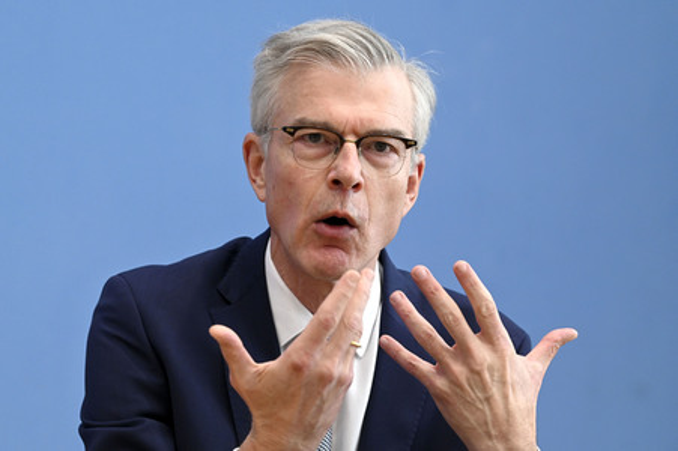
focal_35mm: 200
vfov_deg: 6.9
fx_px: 3764
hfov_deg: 10.3
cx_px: 339
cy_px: 226
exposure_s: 1/400
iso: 3200
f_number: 6.3
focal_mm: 200
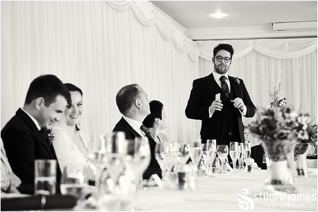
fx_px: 663
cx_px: 159
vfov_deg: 18.2
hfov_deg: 27.0
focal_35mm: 75
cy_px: 106
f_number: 2.8
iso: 3200
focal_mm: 50
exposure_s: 1/500
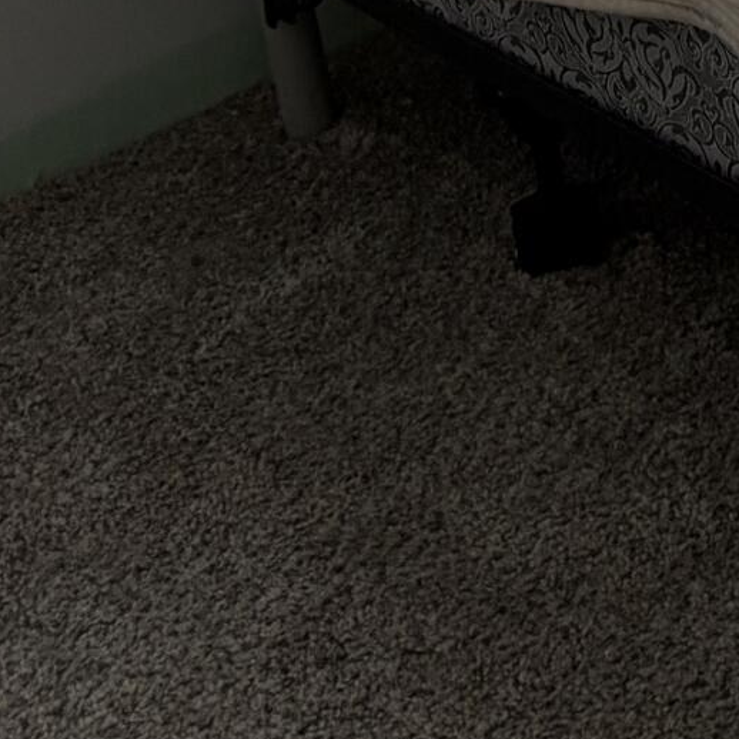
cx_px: 2034
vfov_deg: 11.6
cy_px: -807
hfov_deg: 10.4
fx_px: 3212
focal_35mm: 133
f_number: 1.6
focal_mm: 5.96
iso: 125
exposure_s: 1/82
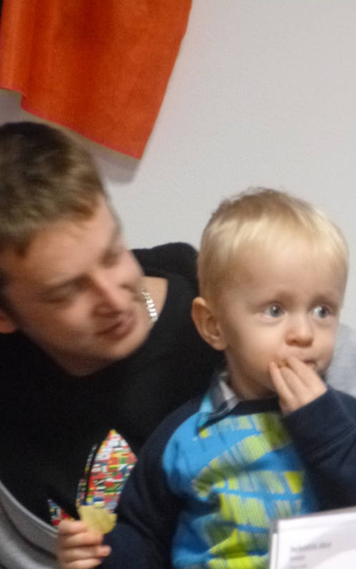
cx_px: 186
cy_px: 283
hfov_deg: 10.7
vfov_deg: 17.0
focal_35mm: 123
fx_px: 1908
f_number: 5.6
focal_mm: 20.6
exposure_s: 1/10
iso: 1000
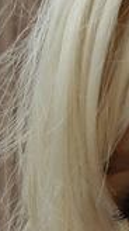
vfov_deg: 6.1
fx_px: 2145
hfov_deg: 3.4
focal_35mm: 352
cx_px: 140
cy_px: 236
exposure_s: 1/250
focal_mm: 46
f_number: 9
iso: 400
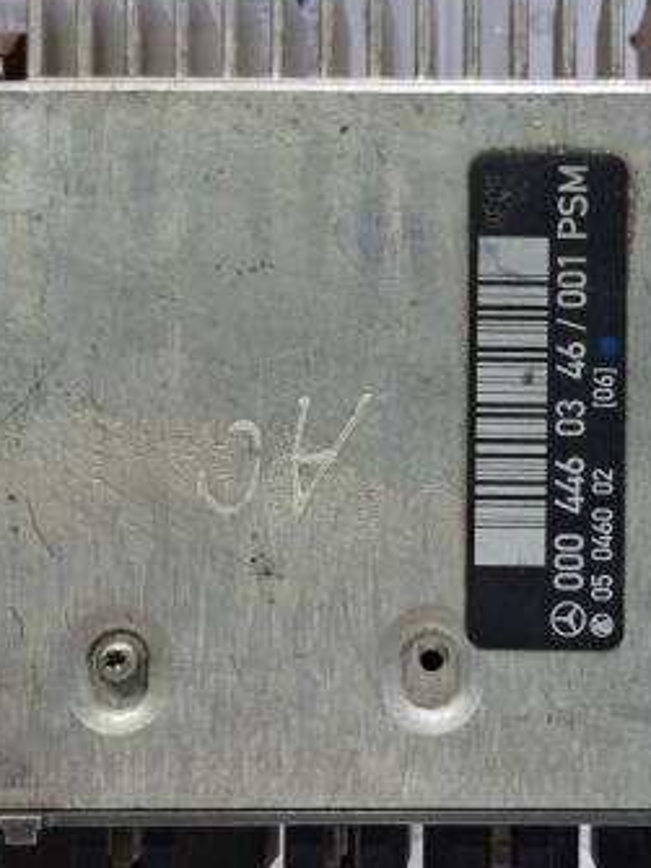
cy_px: 503
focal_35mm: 55
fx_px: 1380
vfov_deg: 34.9
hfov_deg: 26.1
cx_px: 514
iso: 64
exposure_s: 1/50
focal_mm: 5.54
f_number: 1.8
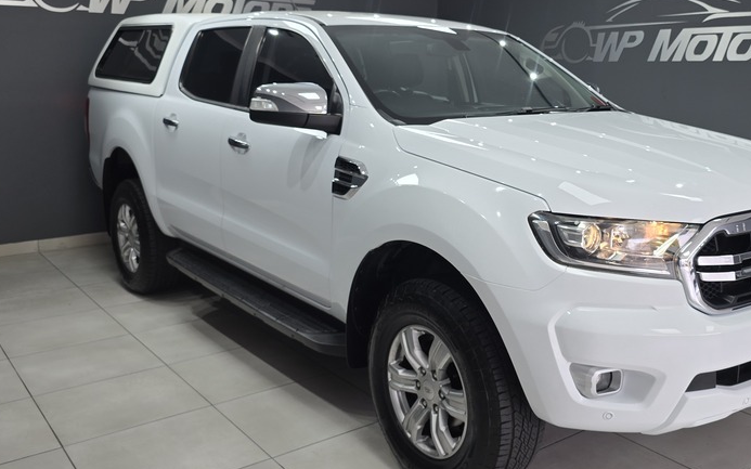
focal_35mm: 36
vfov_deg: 35.2
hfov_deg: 53.6
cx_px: 452
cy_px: 195
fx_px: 737
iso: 32
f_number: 1.7
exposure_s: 1/100
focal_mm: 6.3
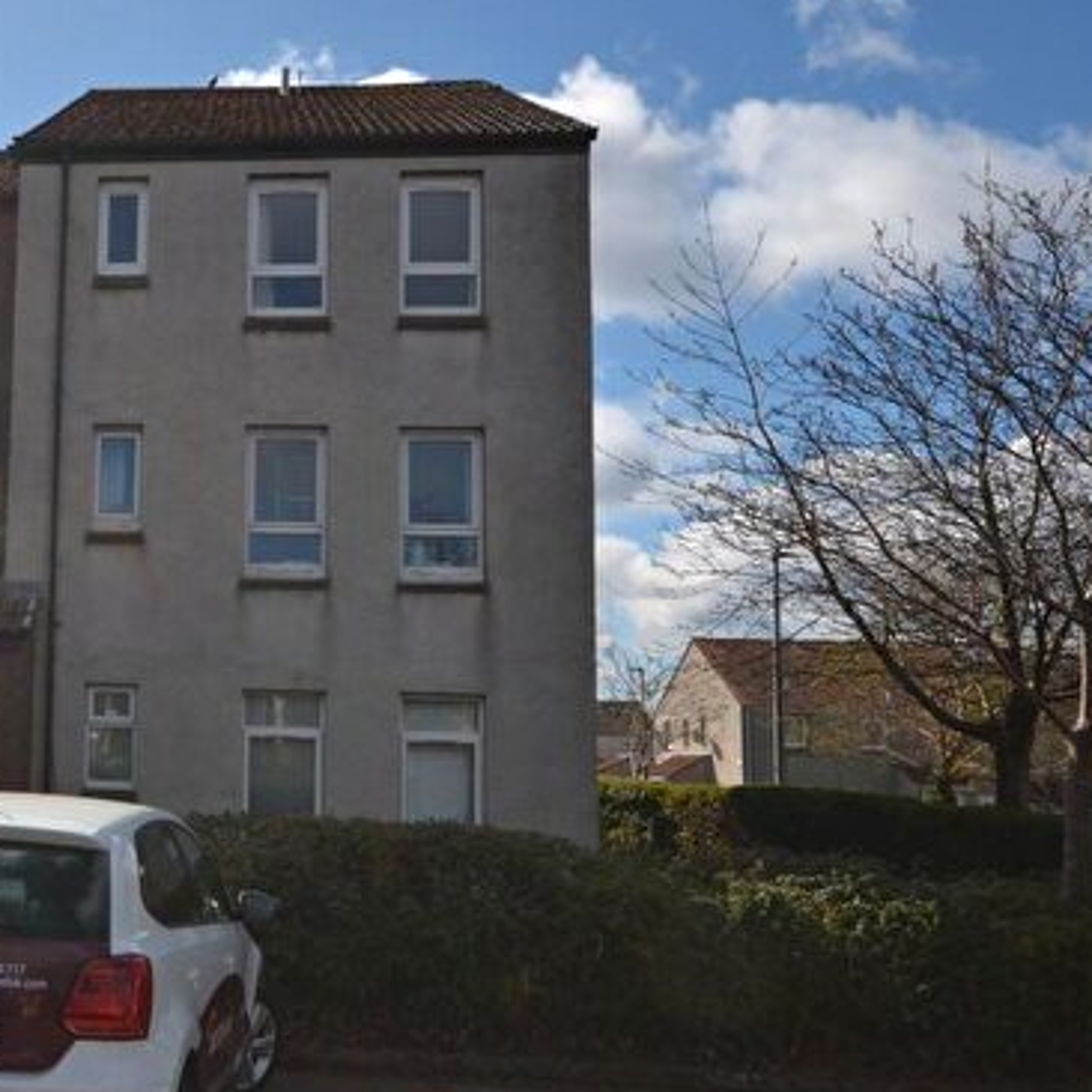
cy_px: 580
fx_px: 1392
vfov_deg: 42.8
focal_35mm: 39
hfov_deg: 39.1
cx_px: 69
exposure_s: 1/200
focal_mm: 16
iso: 100
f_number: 10
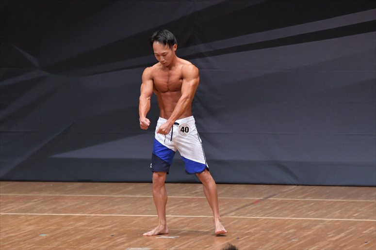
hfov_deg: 6.9
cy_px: 125
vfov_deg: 4.6
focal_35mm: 300
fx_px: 3132
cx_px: 188
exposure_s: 1/400
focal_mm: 200
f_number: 5.6
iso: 6400
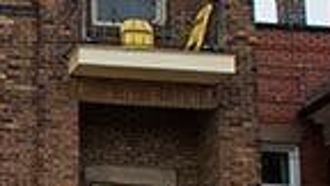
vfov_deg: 11.7
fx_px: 884
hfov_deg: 16.6
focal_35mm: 101
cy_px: 224
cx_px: -312
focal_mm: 24
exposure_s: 1/1000
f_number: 6.7
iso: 400
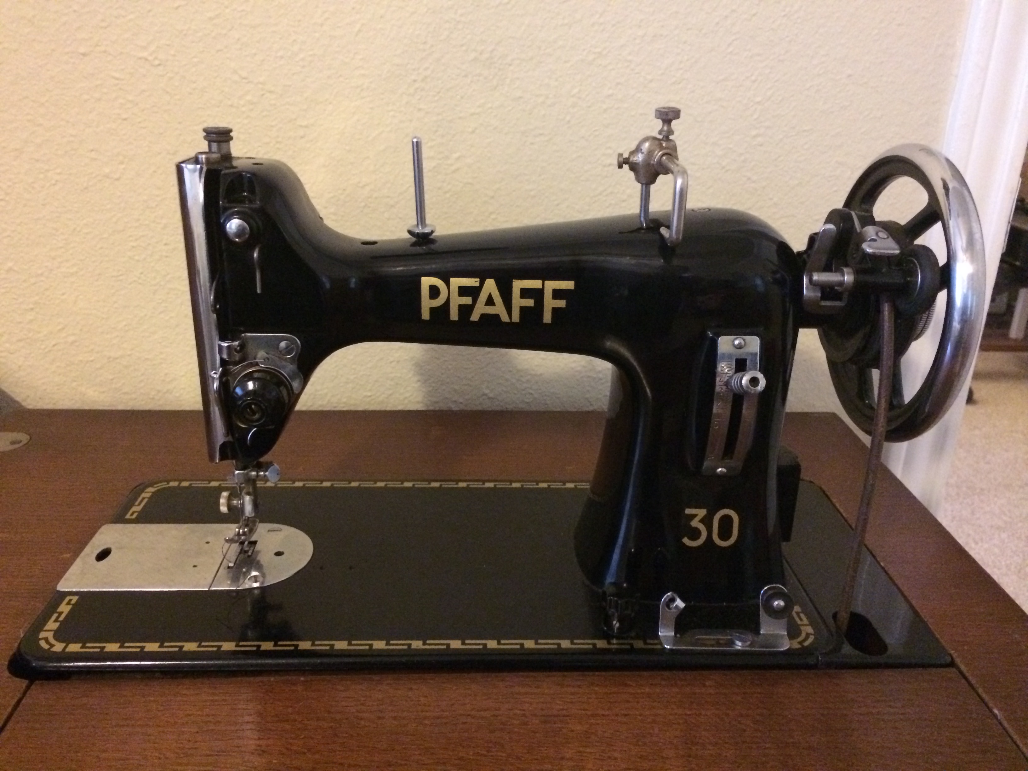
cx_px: 514
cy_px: 386
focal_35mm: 29
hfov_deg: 61.7
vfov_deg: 48.2
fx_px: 861
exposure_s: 1/15
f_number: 2.2
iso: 500
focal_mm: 4.15
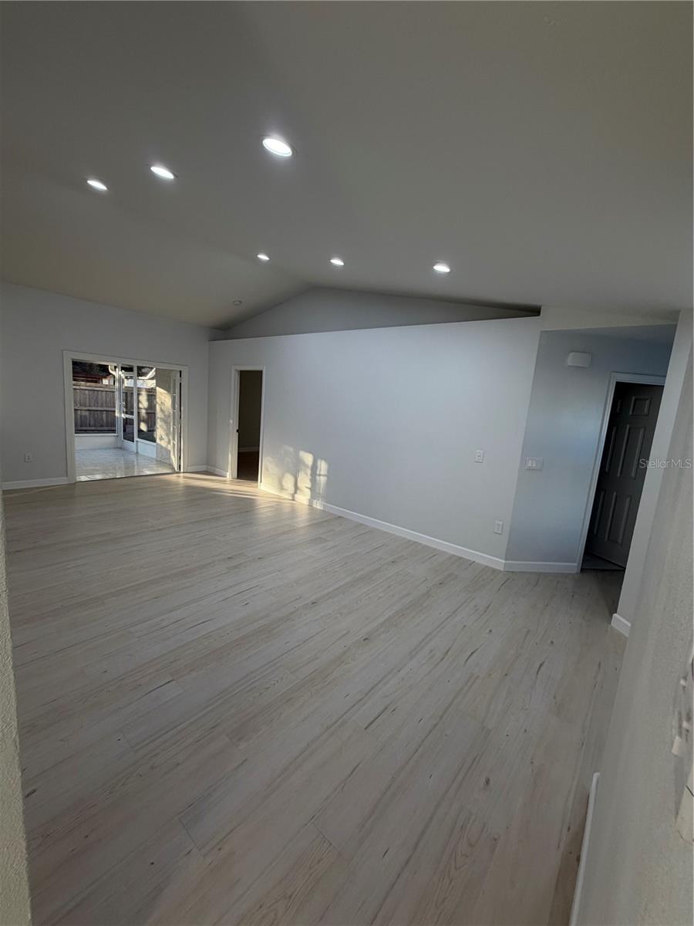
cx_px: 347
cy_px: 463
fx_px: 374
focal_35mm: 14
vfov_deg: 102.1
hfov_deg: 85.7
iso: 100
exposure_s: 1/120
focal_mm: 2.22
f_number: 2.2
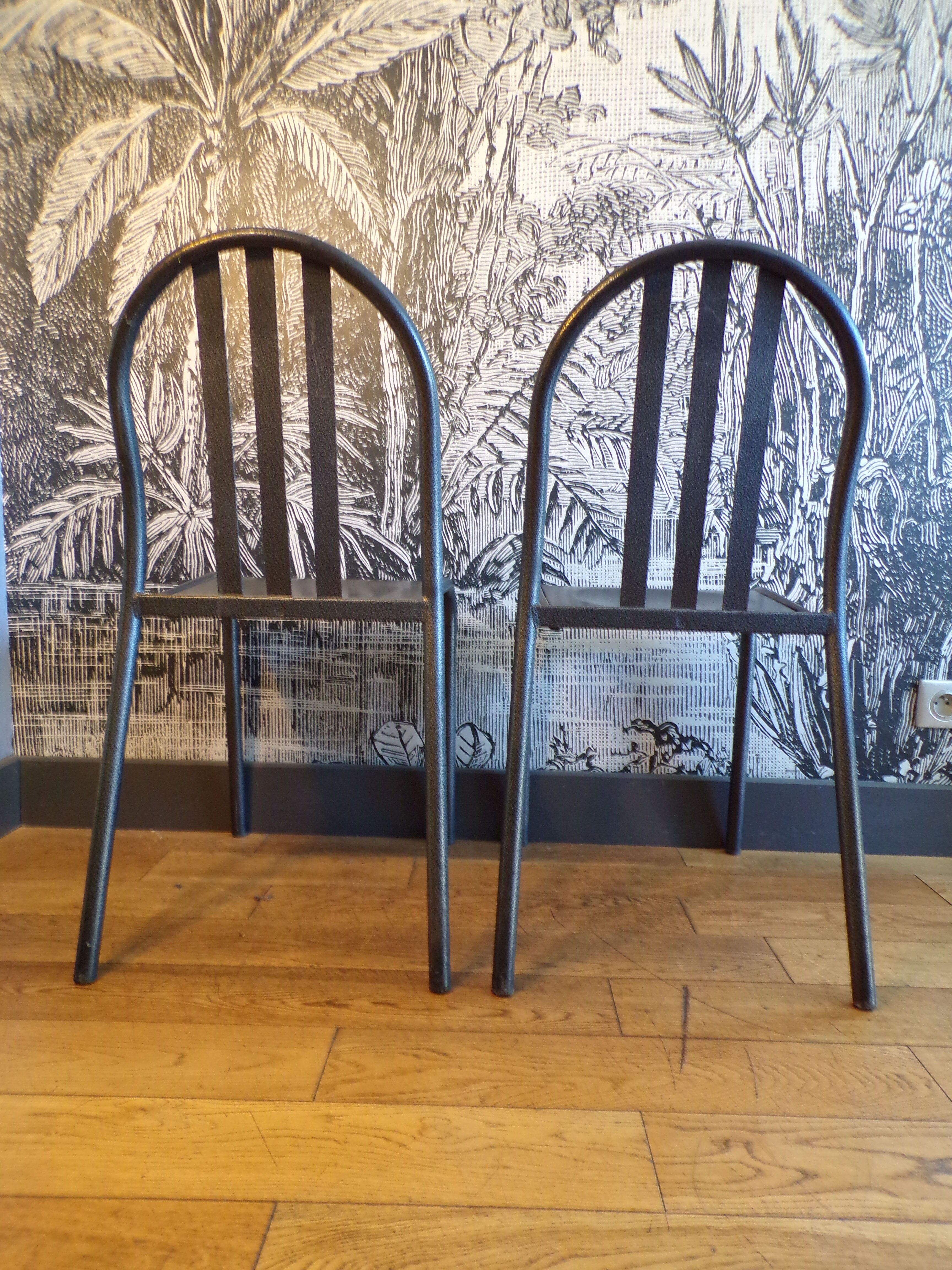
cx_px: 476
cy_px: 635
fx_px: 880
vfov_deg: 71.6
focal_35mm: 24
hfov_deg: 56.8
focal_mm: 4.3
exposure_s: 1/17
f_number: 3
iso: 261
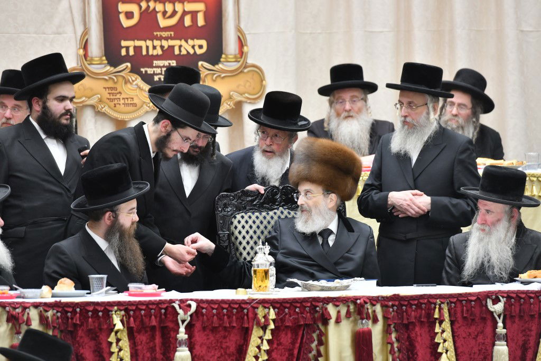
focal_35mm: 200
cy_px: 180
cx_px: 270
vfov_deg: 6.9
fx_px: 3006
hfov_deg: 10.3
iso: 1250
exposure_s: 1/125
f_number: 5.6
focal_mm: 200
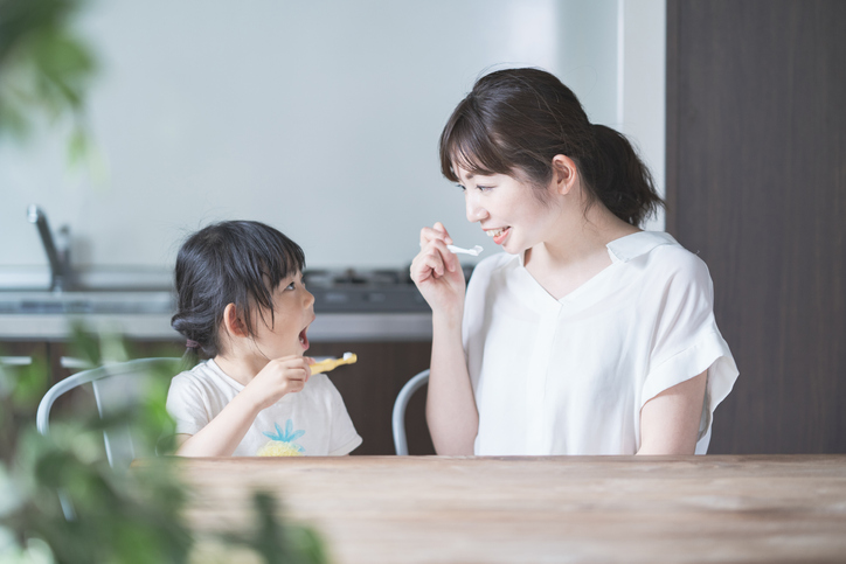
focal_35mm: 85
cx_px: 423
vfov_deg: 16.1
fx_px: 1998
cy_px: 282
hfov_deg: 23.9
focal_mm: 85
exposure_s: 1/200
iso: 400
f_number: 1.6
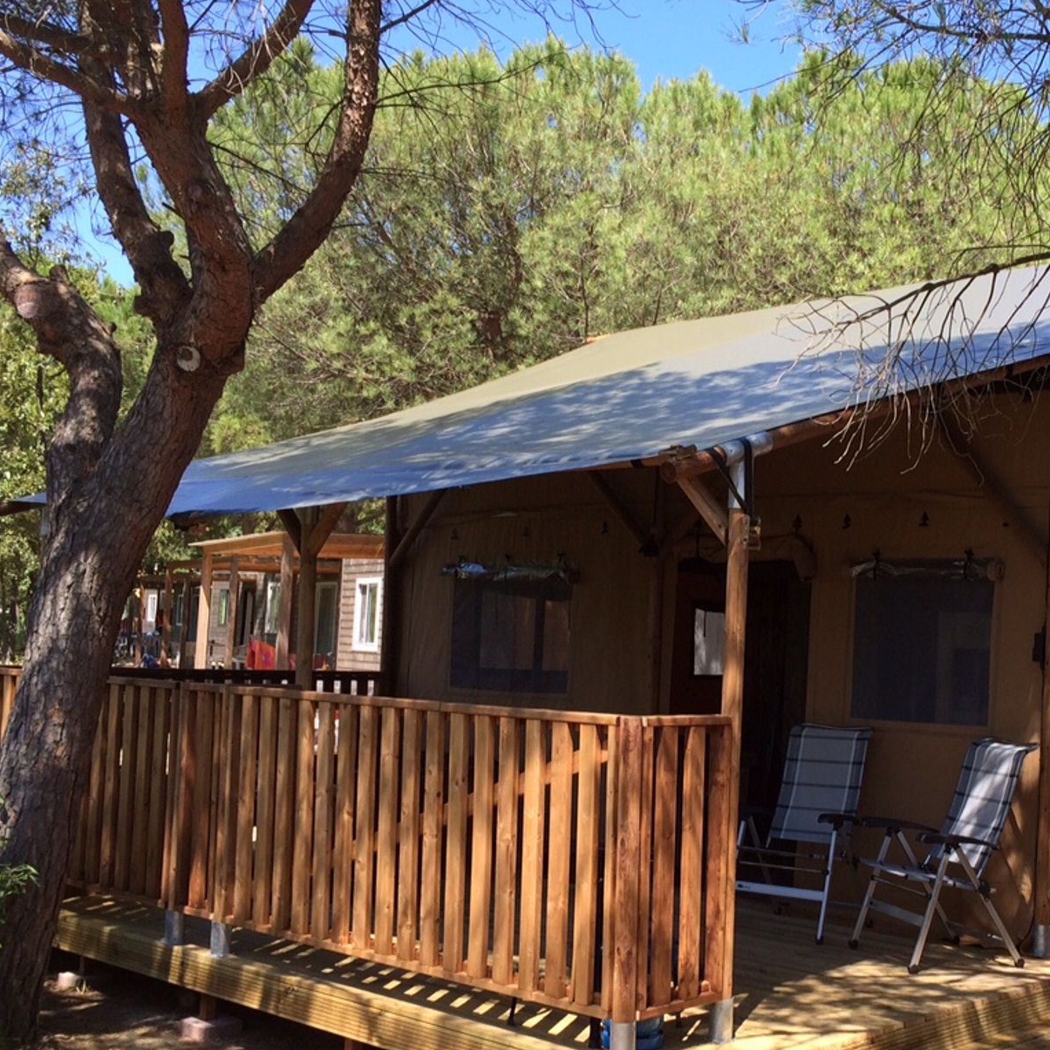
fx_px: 1476
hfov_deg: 38.5
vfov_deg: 39.1
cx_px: 744
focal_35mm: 43
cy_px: 582
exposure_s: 1/651
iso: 32
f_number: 2.2
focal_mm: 4.15
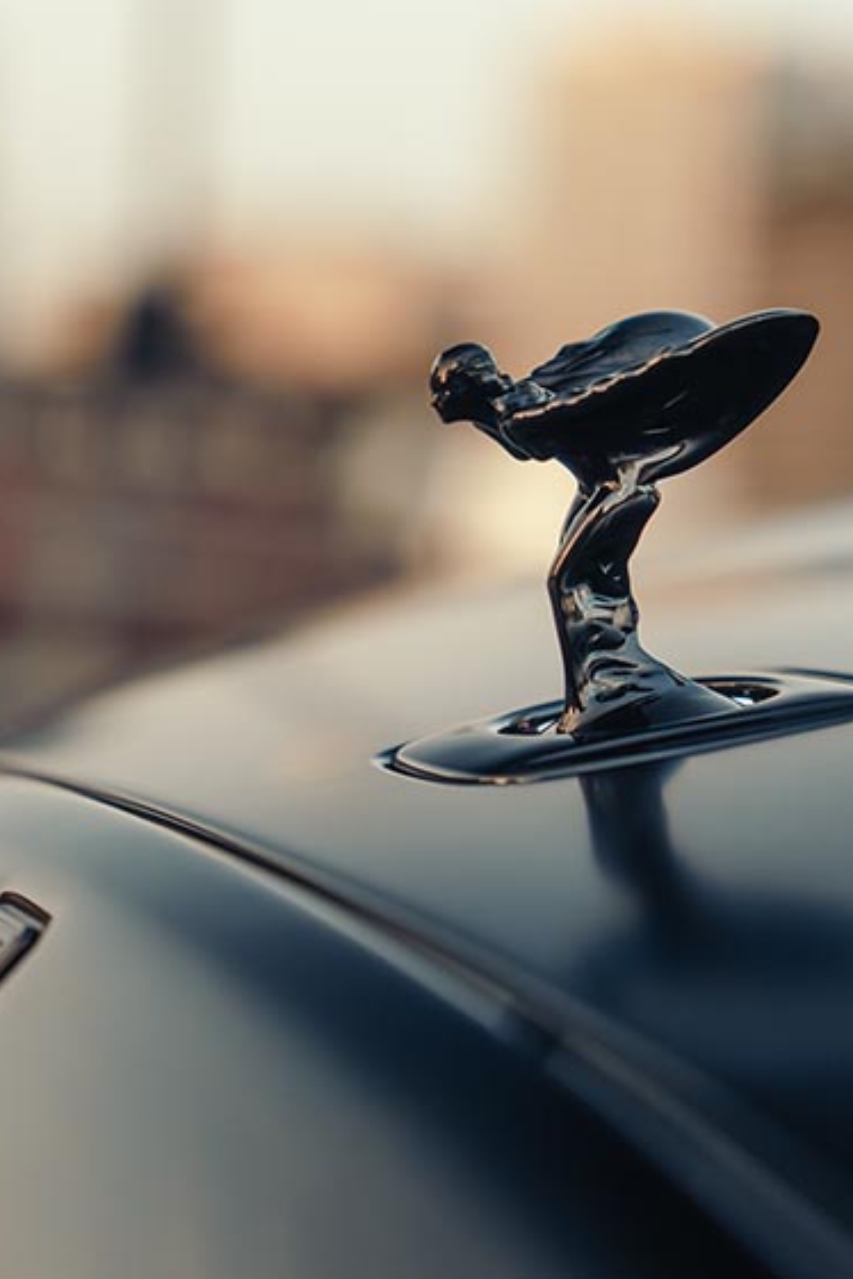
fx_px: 3767
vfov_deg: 19.3
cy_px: 640
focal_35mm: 106
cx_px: 426
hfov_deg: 12.9
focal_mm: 70
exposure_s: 1/400
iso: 400
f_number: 2.8
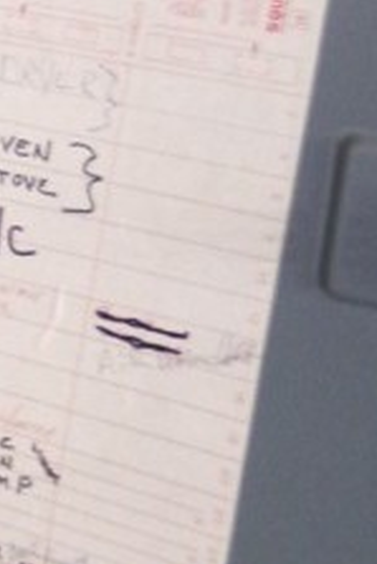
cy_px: 35
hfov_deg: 14.4
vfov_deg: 22.9
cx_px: -248
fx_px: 1349
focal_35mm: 86
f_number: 3.7
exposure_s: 1/6
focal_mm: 4.3
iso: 800
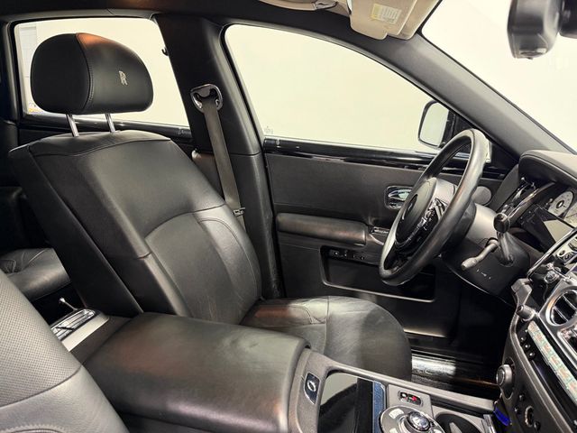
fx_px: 400
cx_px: 288
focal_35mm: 24
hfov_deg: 71.6
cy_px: 216
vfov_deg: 56.8
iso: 320
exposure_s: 1/46
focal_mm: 6.76
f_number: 1.78
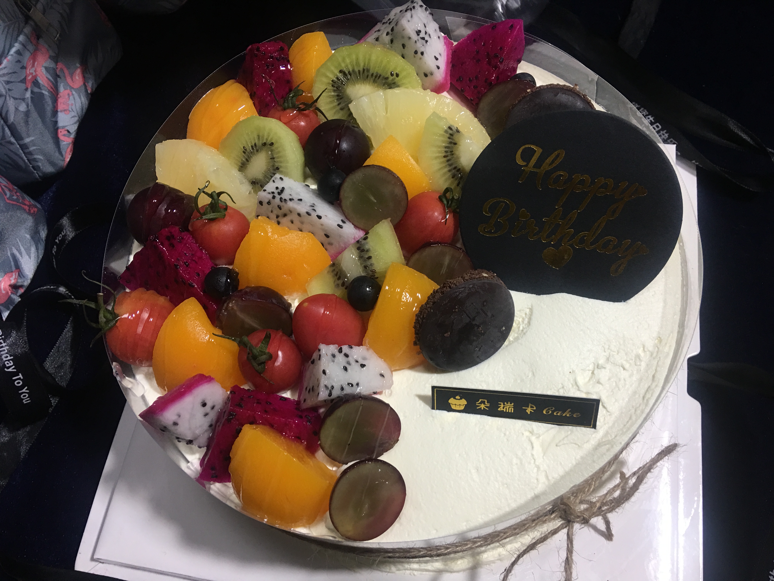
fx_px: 648
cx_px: 387
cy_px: 290
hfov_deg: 61.7
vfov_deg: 48.2
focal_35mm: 29
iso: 50
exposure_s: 1/17
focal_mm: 4.15
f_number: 2.2
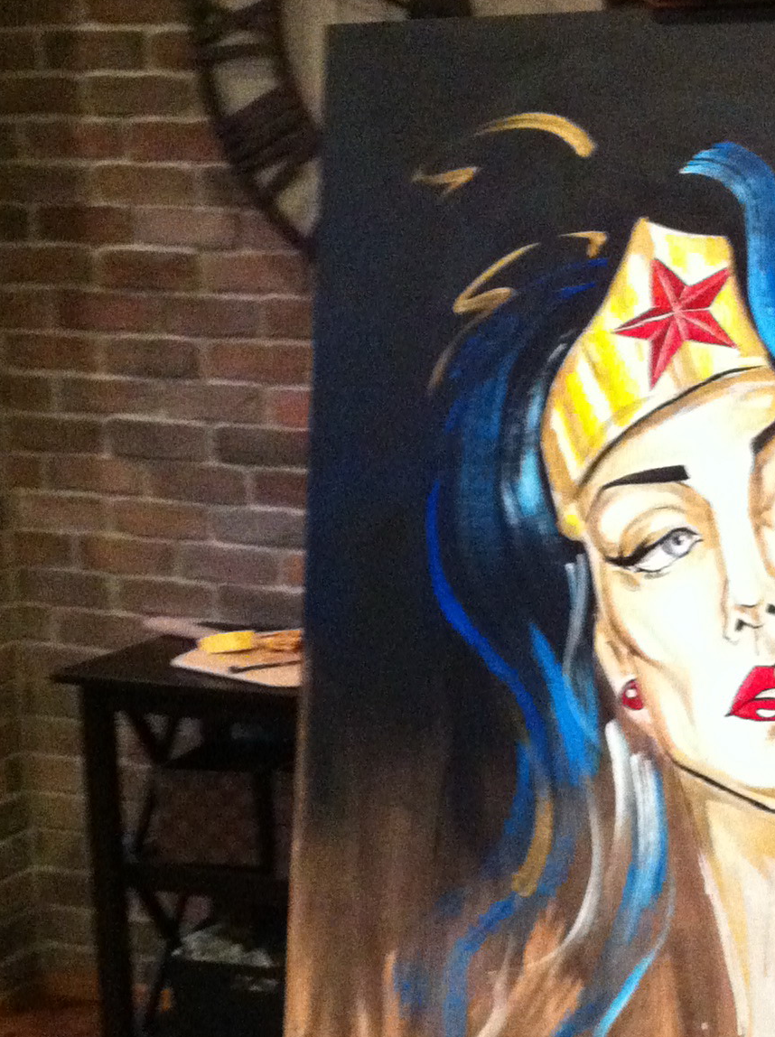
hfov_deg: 18.2
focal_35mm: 79
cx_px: 771
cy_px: 696
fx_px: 2364
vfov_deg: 24.6
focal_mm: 3.85
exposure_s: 1/15
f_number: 2.8
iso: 640
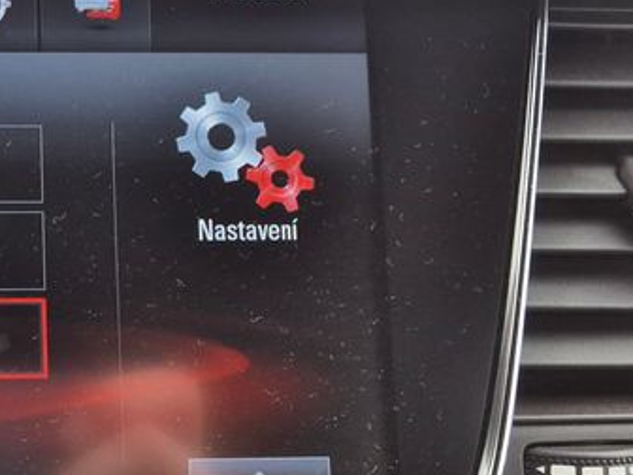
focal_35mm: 70
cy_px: 234
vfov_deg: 21.0
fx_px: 1280
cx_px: -79
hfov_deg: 25.6
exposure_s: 1/180
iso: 25
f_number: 1.8
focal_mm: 5.4
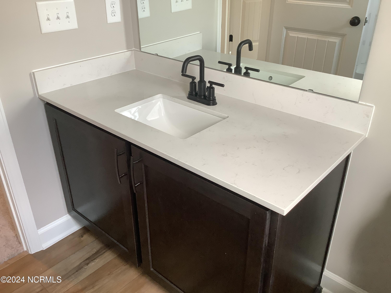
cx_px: 196
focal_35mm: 31
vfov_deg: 45.4
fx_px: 350
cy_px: 146
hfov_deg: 58.4
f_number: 2.4
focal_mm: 3.3
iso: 100
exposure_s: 1/60
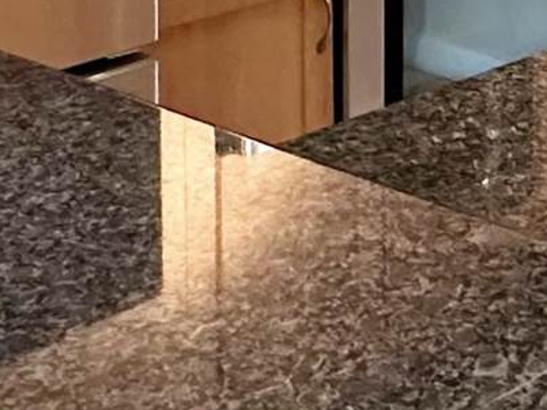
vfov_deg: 12.3
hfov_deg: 17.4
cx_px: 674
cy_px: -399
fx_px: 1690
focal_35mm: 107
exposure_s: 1/60
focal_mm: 2.22
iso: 320
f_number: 2.2
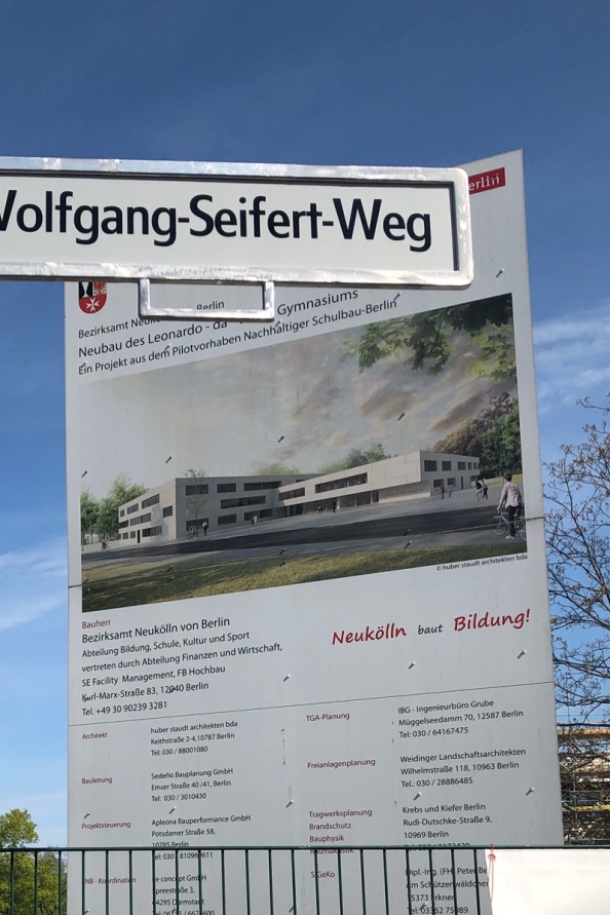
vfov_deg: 38.8
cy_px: 730
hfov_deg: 27.2
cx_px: 166
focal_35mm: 49
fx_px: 1245
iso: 20
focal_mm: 3.99
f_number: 1.8
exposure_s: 1/3003
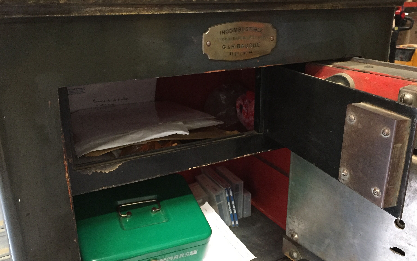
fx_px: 375
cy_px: 124
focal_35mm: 33
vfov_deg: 38.3
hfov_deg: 58.1
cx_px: 216
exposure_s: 1/25
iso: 250
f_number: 2.2
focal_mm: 4.15
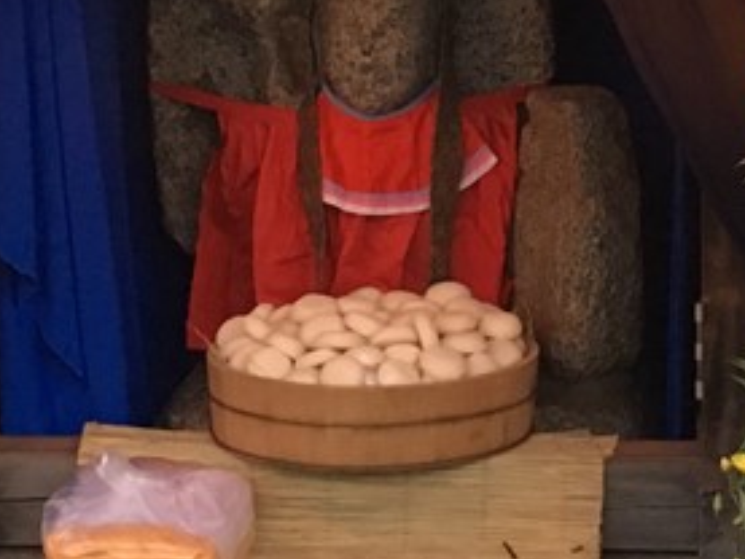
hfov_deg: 14.7
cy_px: 19
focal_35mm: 134
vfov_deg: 11.0
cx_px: 516
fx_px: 2885
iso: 160
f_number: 2.2
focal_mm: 4.15
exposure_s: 1/30
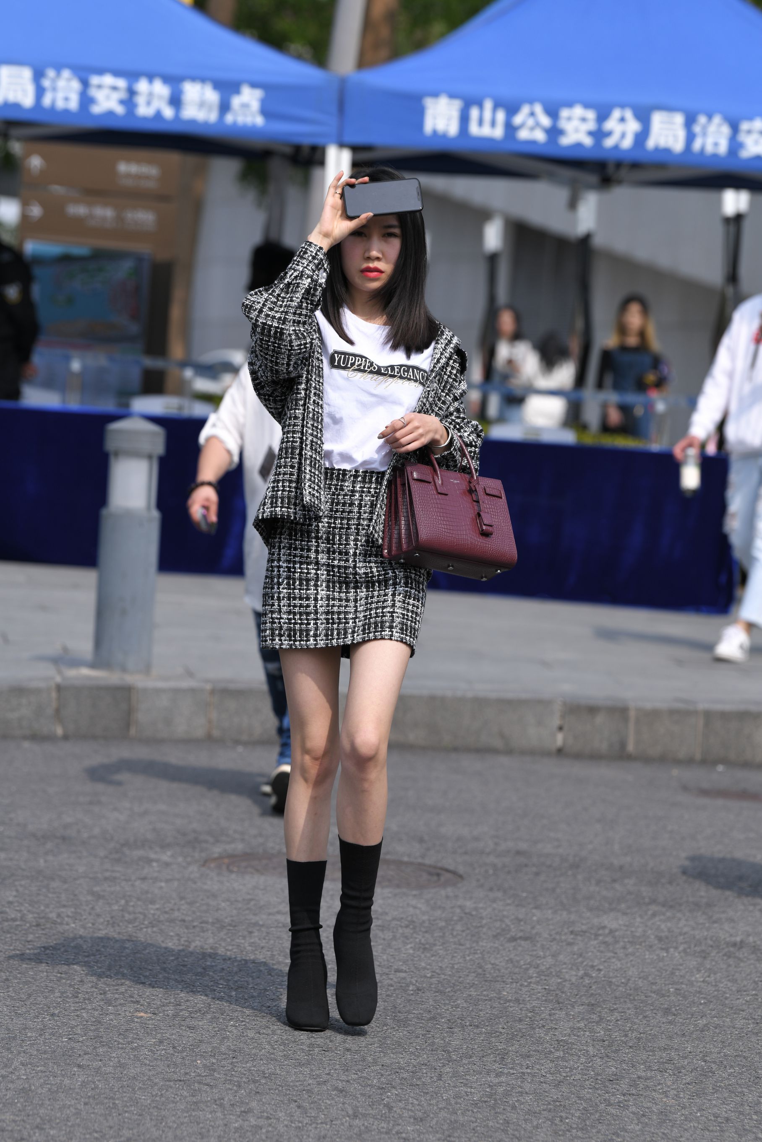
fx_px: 5397
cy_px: 571
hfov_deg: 8.1
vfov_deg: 12.1
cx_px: 381
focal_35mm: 170
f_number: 5.6
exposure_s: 1/800
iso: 125
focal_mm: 170
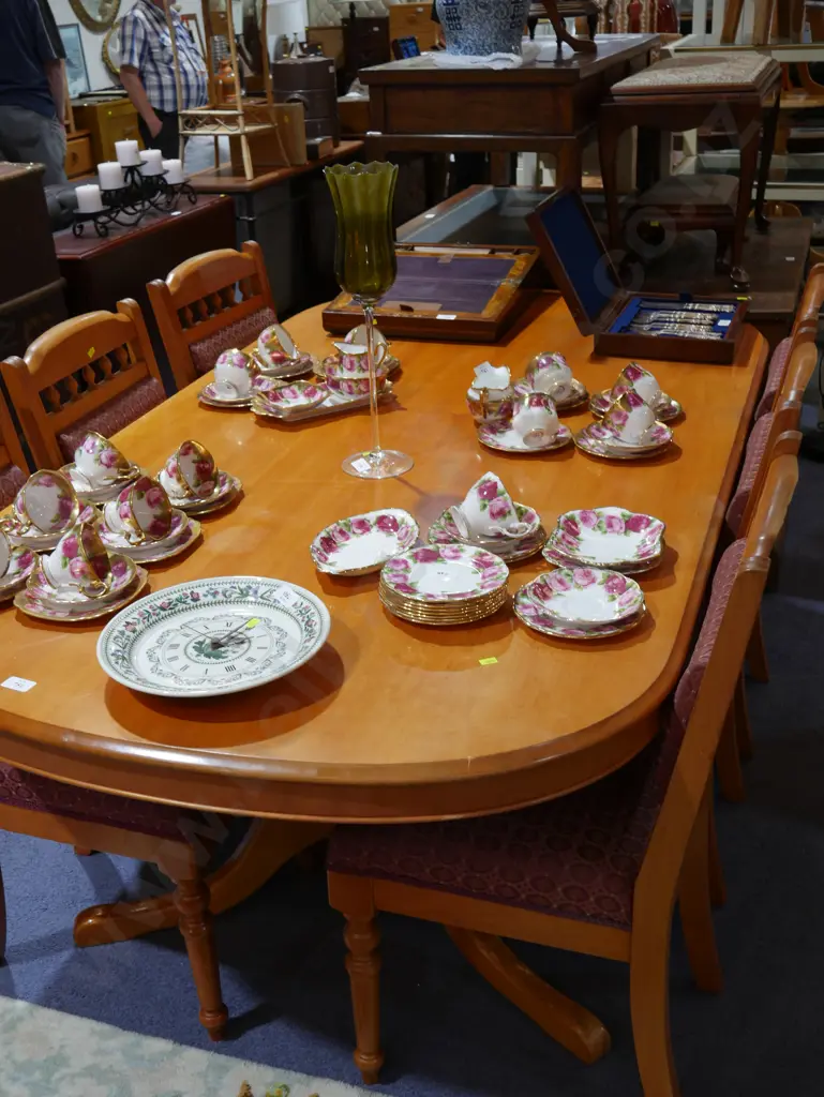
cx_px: 412
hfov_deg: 36.0
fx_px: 1268
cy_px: 548
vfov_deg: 46.8
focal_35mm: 40
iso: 320
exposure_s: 1/60
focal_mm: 20
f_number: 4.4
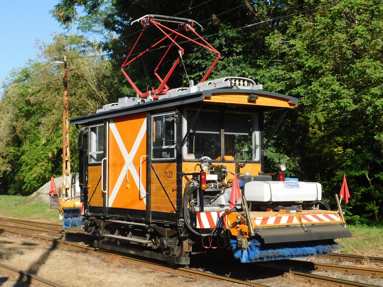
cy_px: 144
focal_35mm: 45
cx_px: 192
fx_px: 498
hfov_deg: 42.1
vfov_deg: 32.2
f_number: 3.7
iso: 125
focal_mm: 8
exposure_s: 1/800
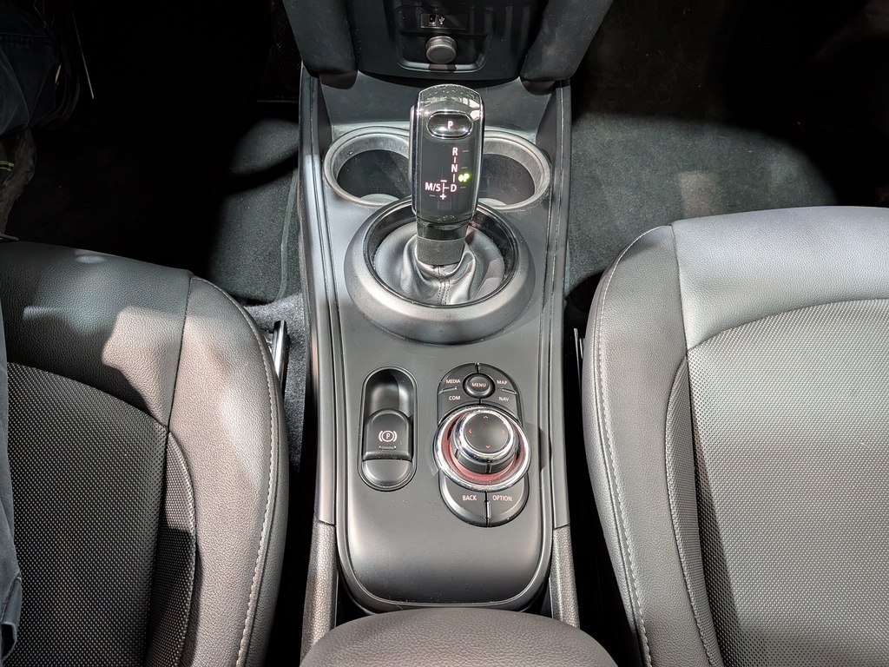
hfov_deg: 71.6
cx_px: 444
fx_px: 616
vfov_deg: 56.8
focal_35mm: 24
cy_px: 334
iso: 543
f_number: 1.7
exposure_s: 1/20
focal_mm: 4.53
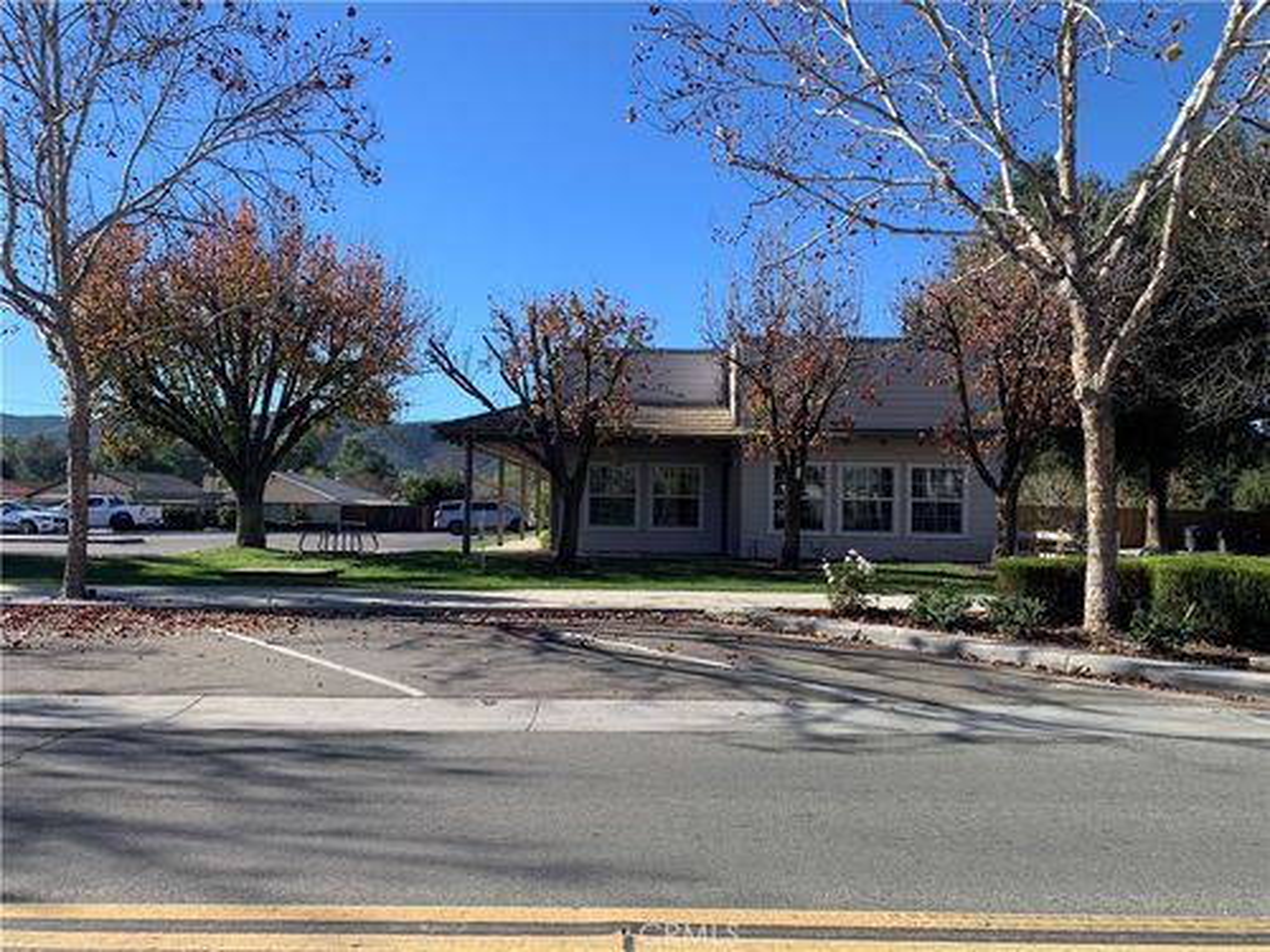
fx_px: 954
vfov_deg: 53.1
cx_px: 635
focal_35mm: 26
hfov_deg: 67.3
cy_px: 476
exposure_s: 1/1314
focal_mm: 4.25
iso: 25
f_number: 1.8
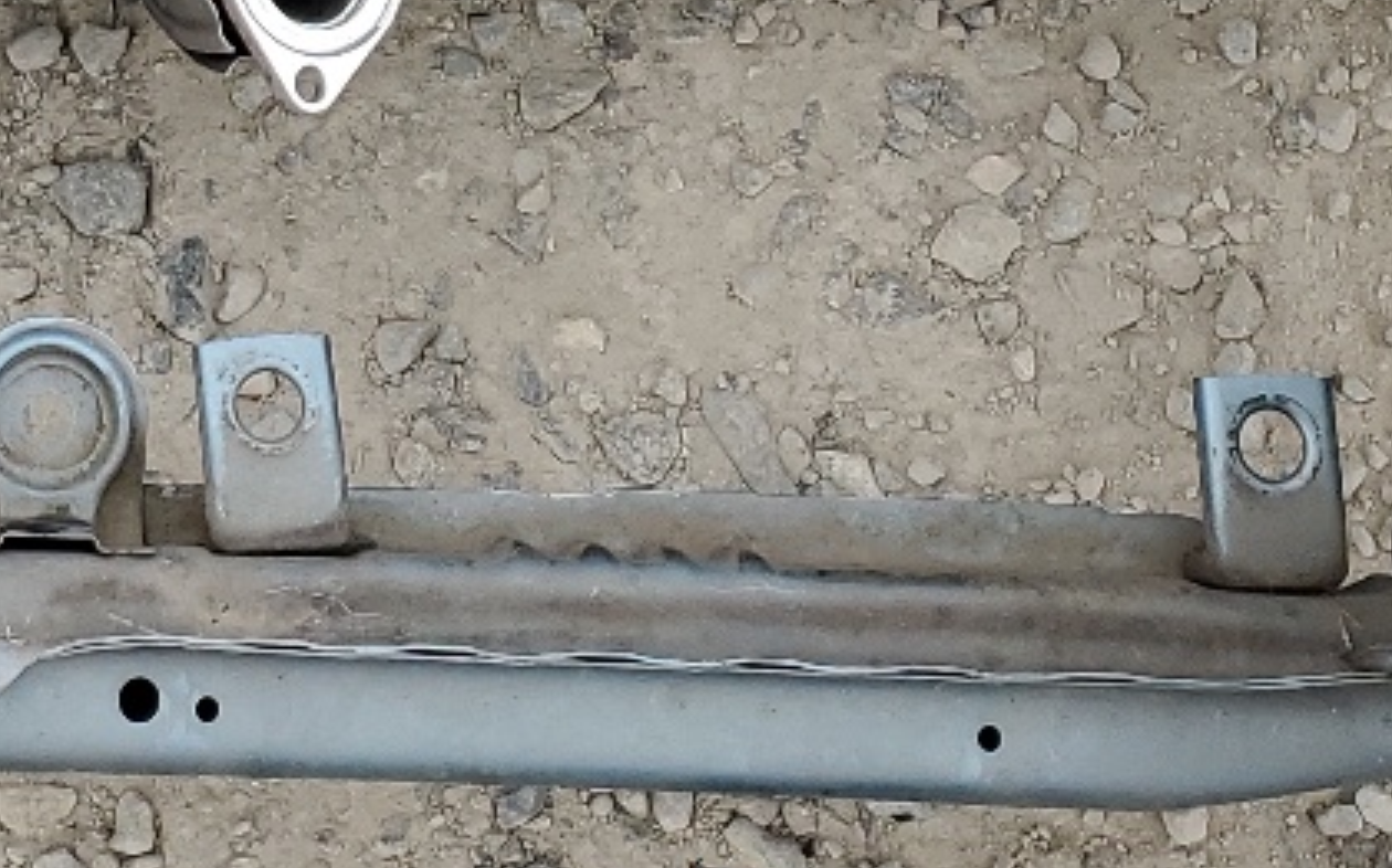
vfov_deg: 11.1
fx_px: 3981
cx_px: 146
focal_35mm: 105
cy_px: -974
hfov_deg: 19.5
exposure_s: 1/435
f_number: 1.5
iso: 50
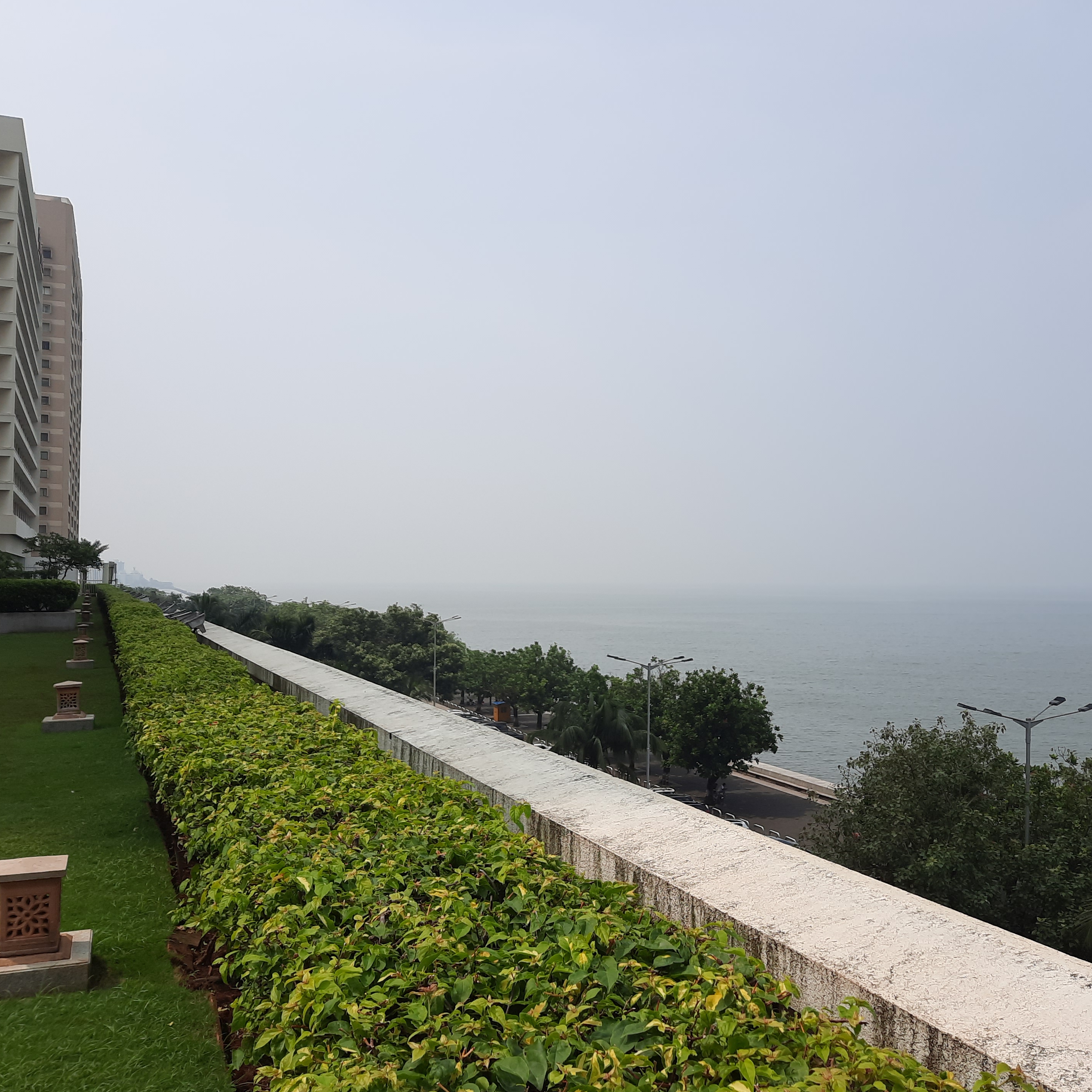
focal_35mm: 31
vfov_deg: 52.5
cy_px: 544
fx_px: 1106
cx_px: 577
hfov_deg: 52.5
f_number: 2
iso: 32
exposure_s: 1/1859
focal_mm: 4.6
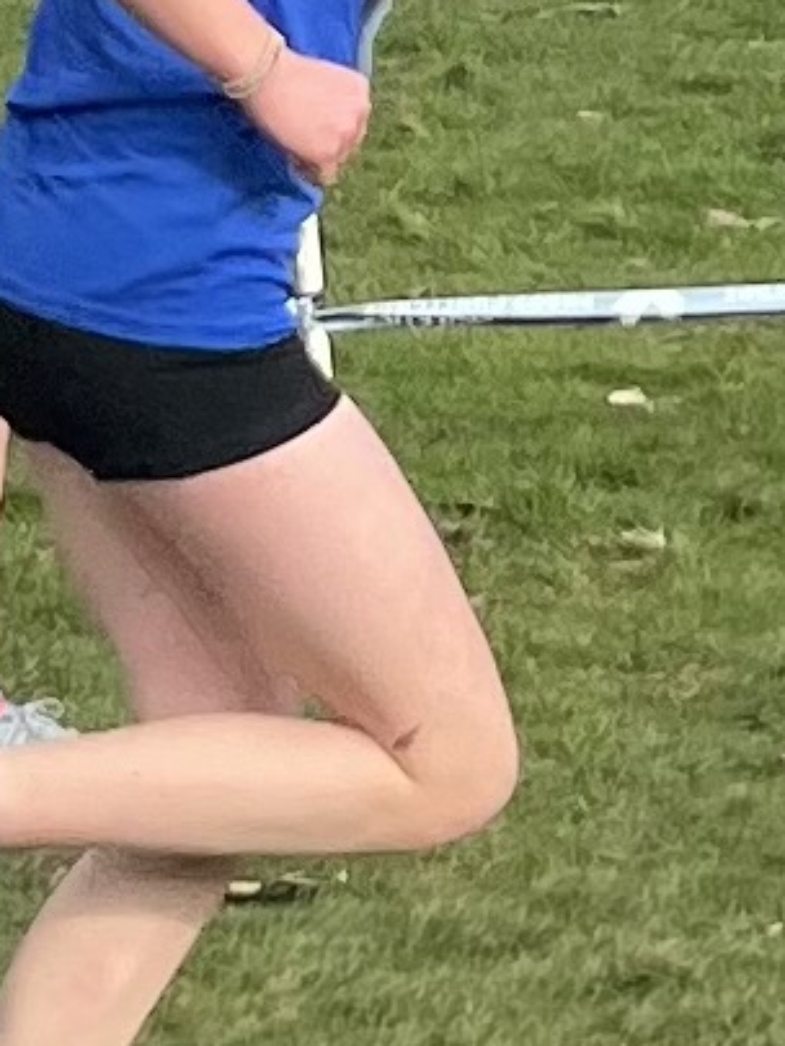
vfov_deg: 32.4
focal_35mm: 59
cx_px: 287
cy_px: 351
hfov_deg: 24.7
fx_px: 1783
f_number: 1.5
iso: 50
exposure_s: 1/2632
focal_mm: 5.7
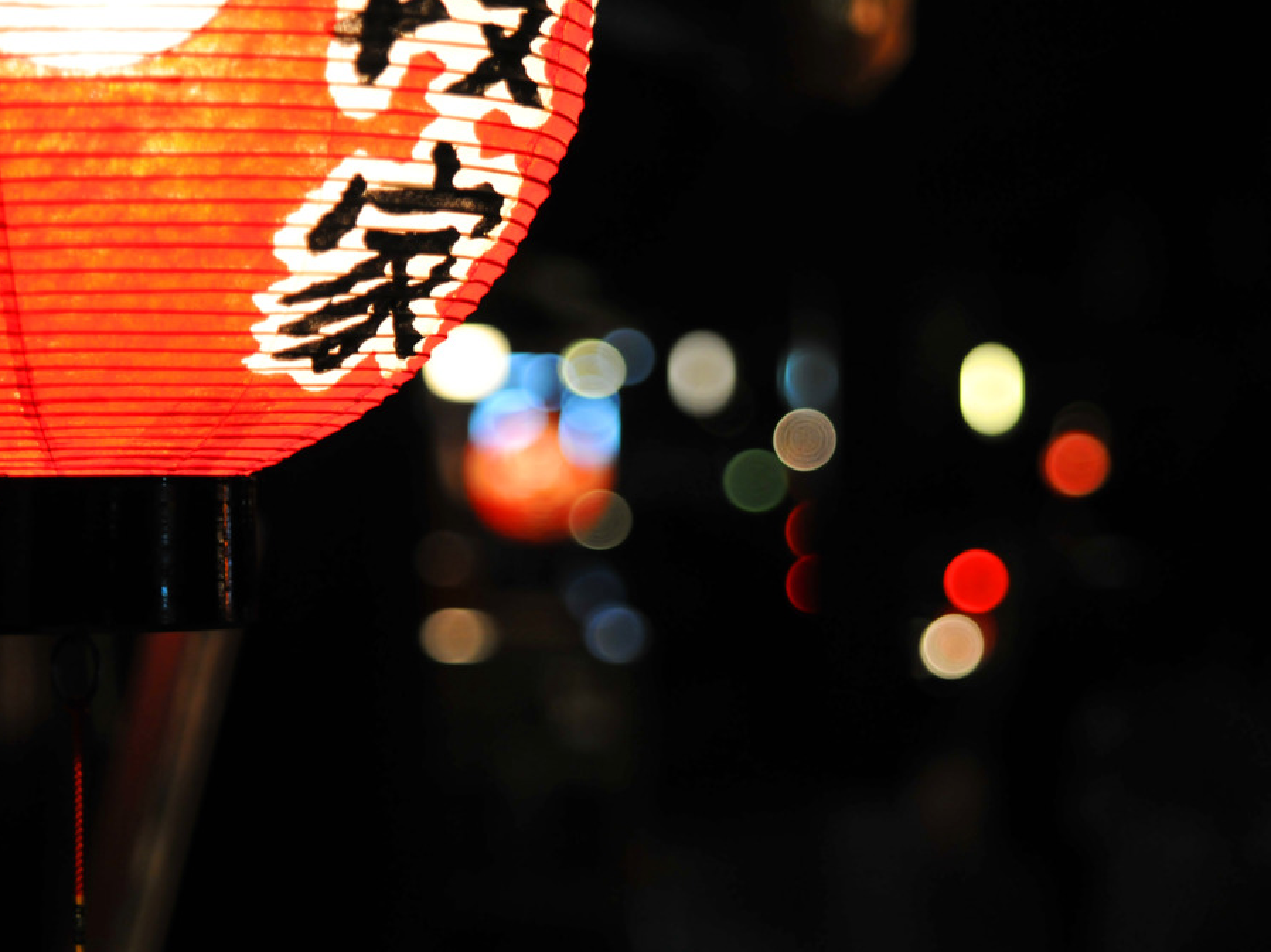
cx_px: 592
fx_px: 4221
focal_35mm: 115
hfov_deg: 17.1
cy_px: 477
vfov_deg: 12.9
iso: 800
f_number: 2.8
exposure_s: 1/160
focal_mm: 70
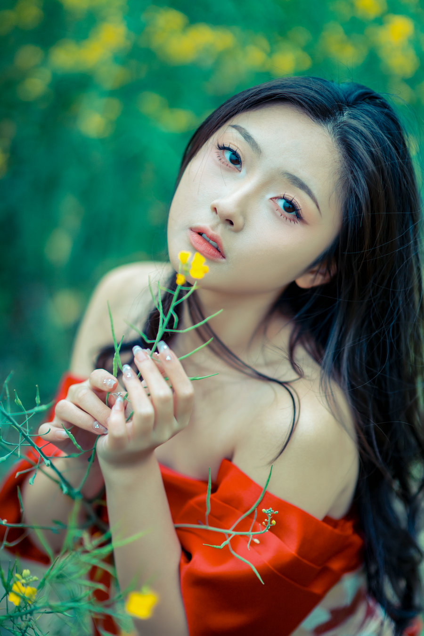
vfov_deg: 23.9
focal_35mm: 85
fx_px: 1502
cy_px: 318
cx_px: 212
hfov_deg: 16.1
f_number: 1.4
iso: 500
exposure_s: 1/8000
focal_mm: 85
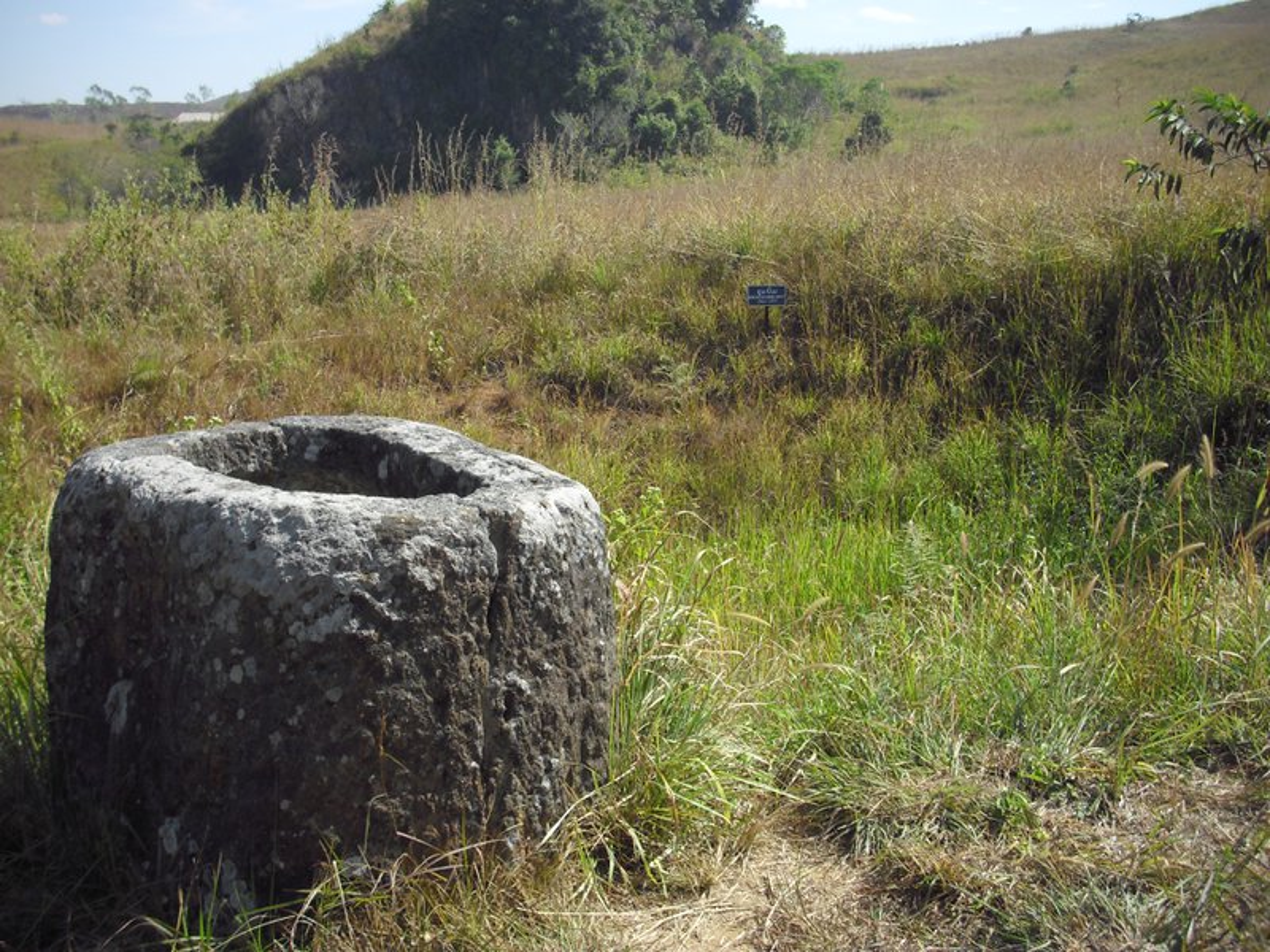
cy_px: 476
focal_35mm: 38
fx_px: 1394
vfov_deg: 37.7
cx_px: 635
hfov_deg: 49.0
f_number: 8
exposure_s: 1/160
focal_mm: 6.2
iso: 100
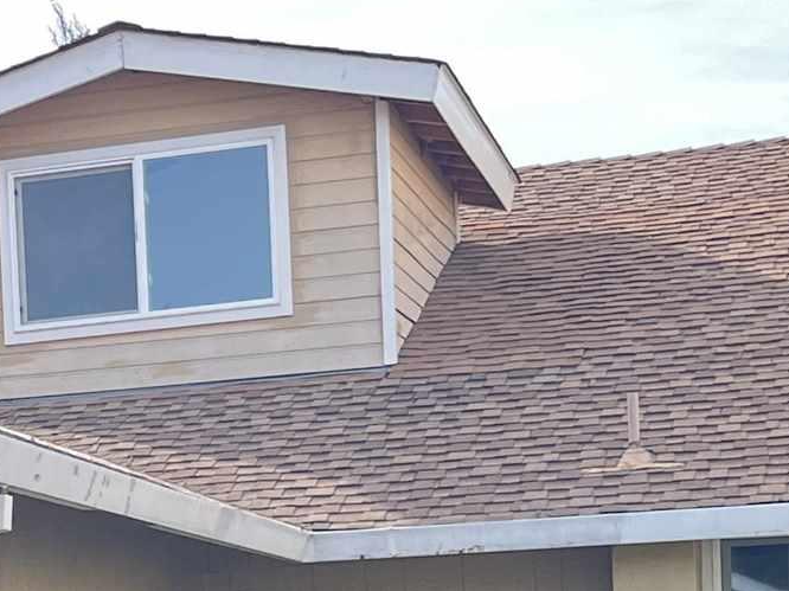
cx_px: -122
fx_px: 2734
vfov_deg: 11.8
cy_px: 899
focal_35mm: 120
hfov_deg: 15.9
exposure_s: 1/491
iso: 50
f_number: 1.6
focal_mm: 5.1
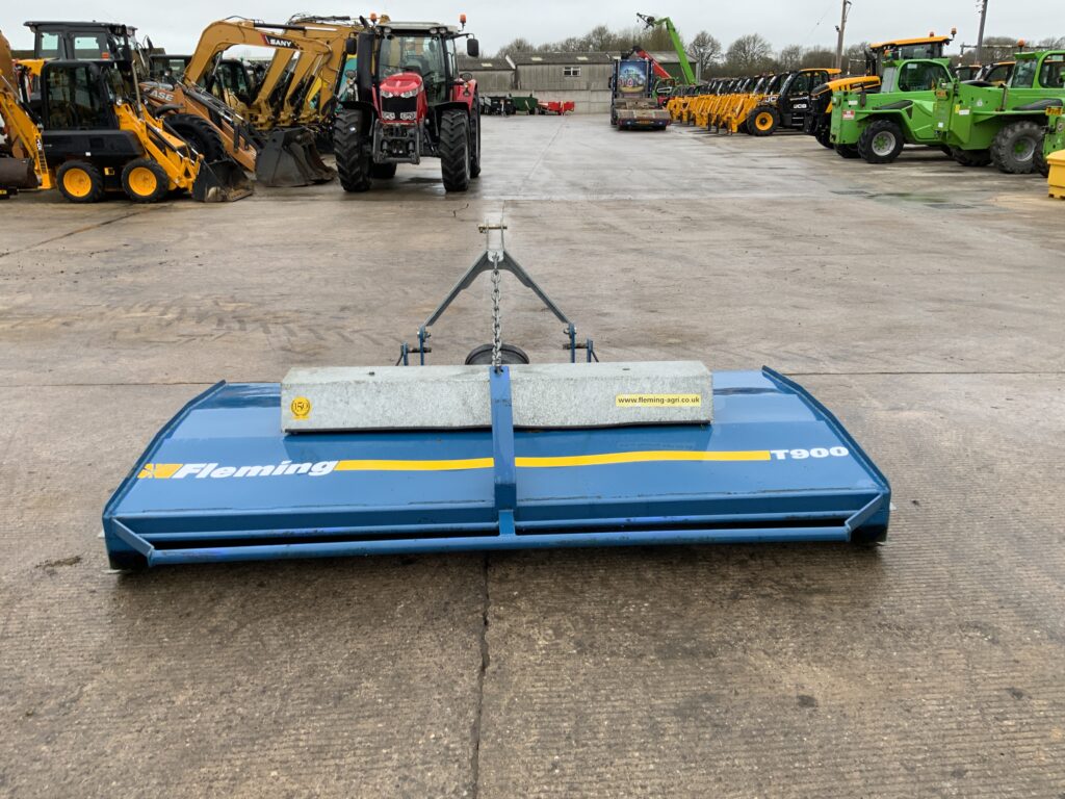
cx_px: 532
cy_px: 400
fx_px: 892
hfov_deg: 61.7
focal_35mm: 29
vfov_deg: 48.2
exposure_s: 1/122
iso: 25
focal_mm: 3
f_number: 1.8
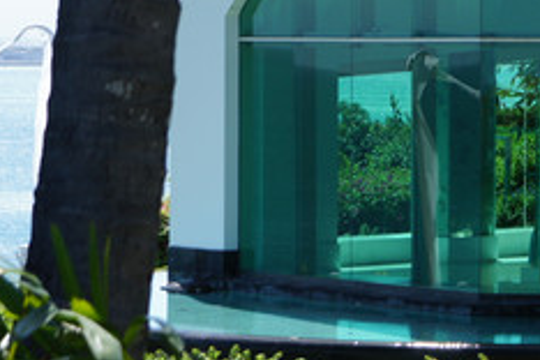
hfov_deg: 9.0
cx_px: 678
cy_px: 65
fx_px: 3380
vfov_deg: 6.1
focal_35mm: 225
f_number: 5.6
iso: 200
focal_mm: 55
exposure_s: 1/500
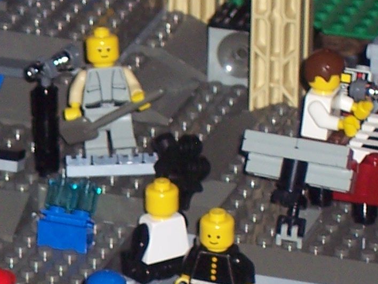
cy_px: 207
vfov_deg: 3.2
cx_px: -313
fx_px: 5144
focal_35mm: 471
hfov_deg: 4.2
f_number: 4.8
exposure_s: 1/125
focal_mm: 24
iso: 100
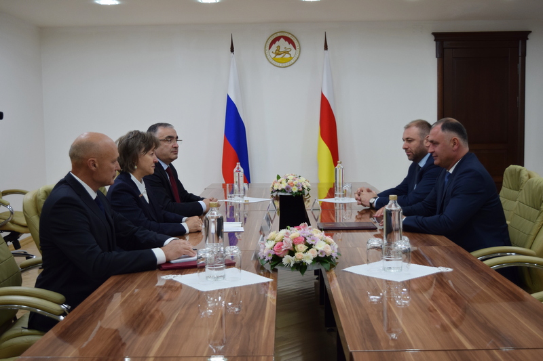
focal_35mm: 45
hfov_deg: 43.6
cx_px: 272
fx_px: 679
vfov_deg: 29.9
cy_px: 180
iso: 500
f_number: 4.2
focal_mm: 30
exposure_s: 1/60
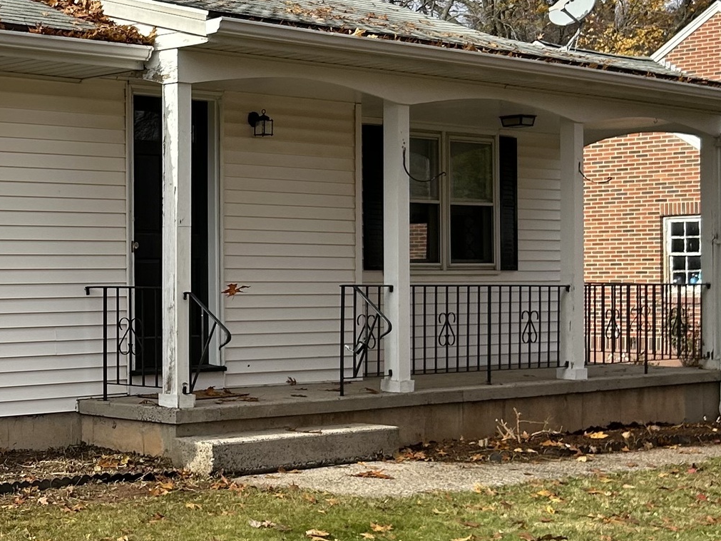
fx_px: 1645
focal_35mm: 79
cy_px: 269
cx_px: -65
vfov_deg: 18.7
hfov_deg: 23.3
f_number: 1.5
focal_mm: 5.7
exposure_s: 1/2457
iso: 50
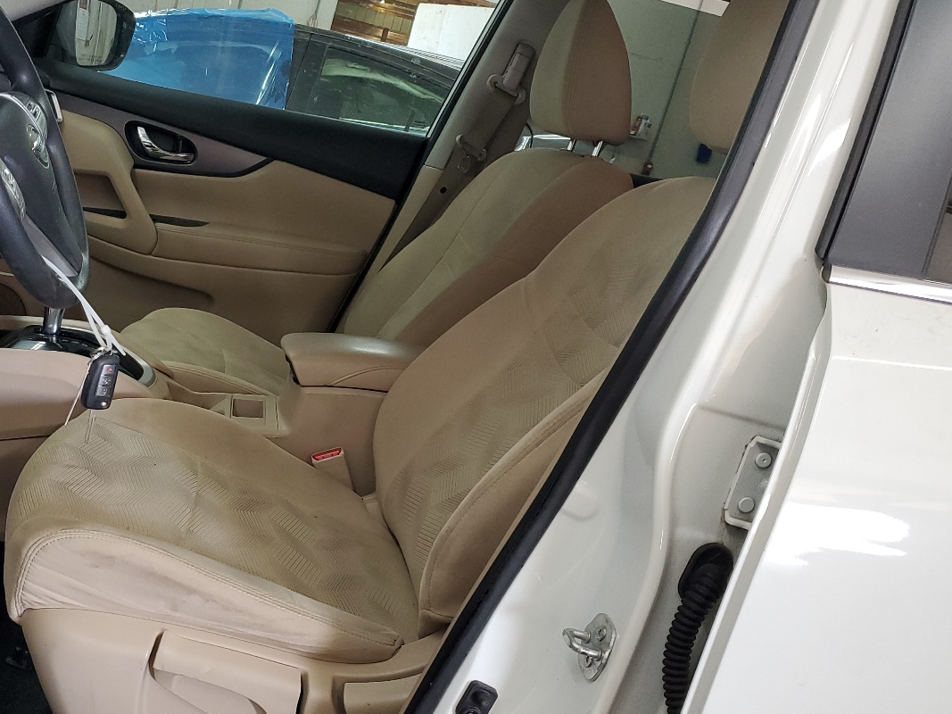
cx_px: 277
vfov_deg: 36.7
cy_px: 428
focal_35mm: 39
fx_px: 1072
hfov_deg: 46.7
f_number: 1.5
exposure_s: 1/60.2
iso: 93
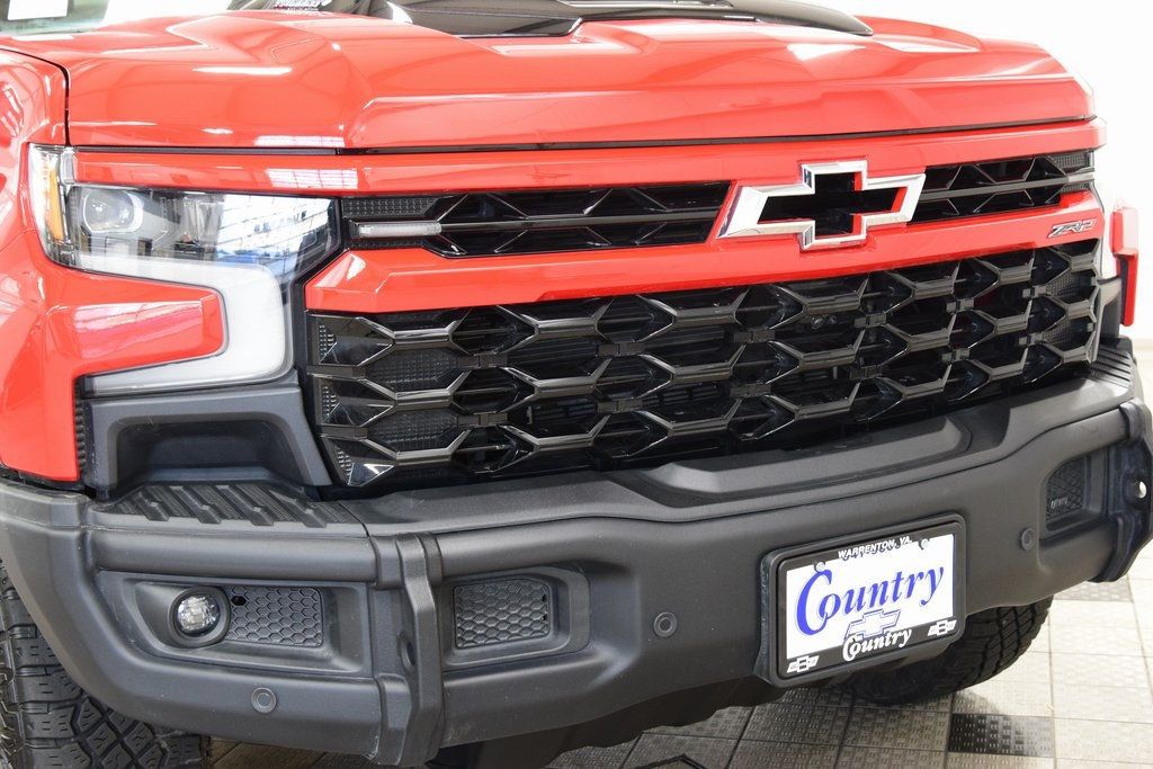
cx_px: 576
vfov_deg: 28.1
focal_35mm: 48
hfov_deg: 41.1
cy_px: 384
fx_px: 1537
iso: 1600
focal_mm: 32
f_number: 6.3
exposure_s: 1/15
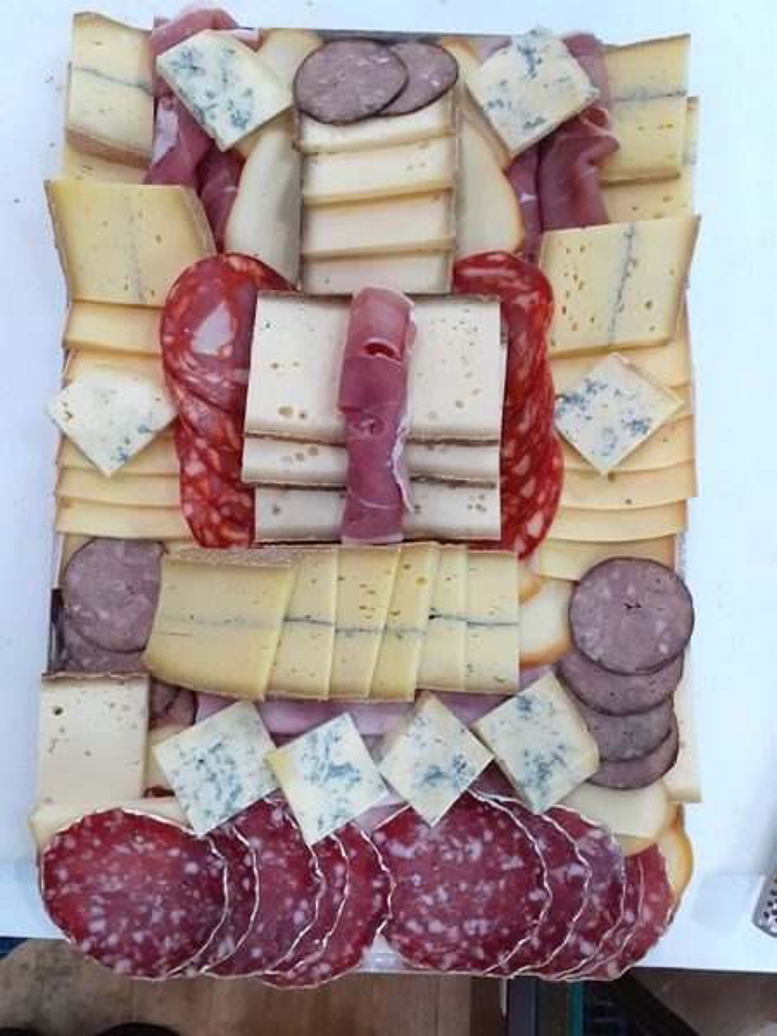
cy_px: 518
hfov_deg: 51.4
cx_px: 388
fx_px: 808
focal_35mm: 27
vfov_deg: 65.3
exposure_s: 1/50
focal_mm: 3.6
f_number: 1.9
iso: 160
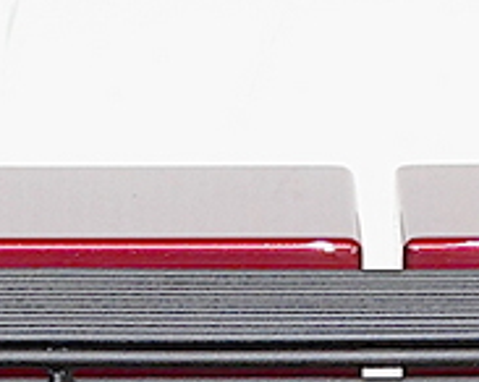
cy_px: 633
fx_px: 10947
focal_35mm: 773
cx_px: 26
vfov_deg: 2.0
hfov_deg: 2.5
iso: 200
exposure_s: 1/8
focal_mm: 27.1
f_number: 5.4
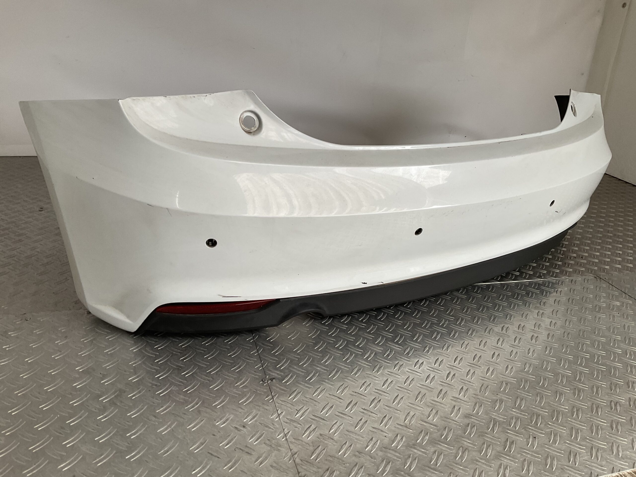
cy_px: 238
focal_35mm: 29
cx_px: 318
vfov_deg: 48.2
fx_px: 533
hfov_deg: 61.7
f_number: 1.8
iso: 40
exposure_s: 1/60
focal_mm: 3
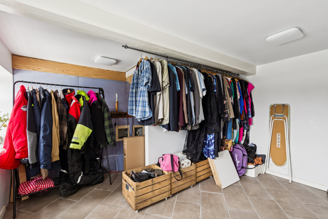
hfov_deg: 100.4
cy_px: 110
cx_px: 164
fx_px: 137
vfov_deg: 77.3
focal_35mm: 15
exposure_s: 1/1.25
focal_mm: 10
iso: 200
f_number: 8
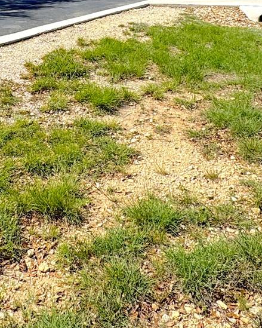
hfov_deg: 28.8
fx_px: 494
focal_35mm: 51
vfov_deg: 32.5
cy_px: -28
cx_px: 38
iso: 50
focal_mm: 2.22
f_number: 2.2
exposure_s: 1/2273
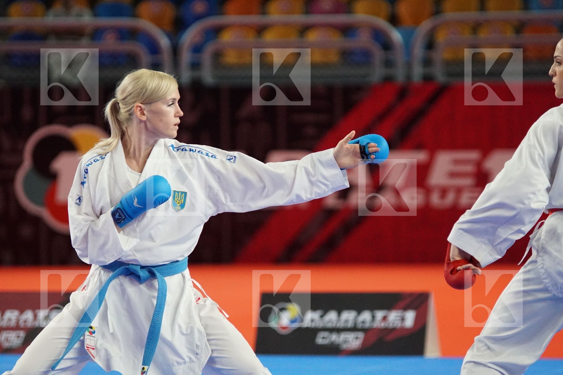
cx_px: 282
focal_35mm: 240
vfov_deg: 5.7
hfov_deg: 8.6
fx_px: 3753
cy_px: 188
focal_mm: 160
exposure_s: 1/2000
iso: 3200
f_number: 2.8
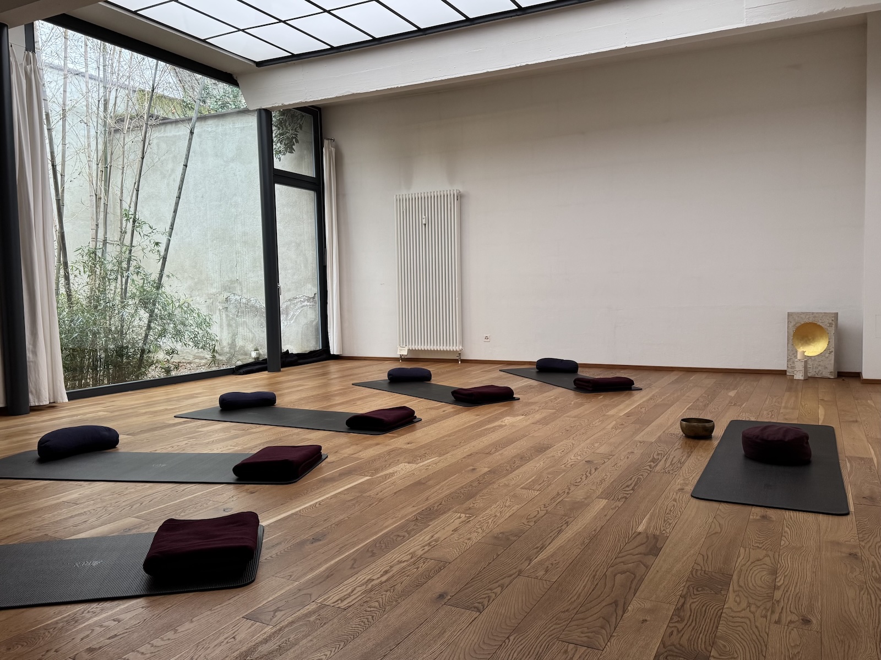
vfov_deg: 56.8
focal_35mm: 24
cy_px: 330
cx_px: 440
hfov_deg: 71.6
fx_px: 611
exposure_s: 1/100
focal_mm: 6.76
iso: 200
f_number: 1.78
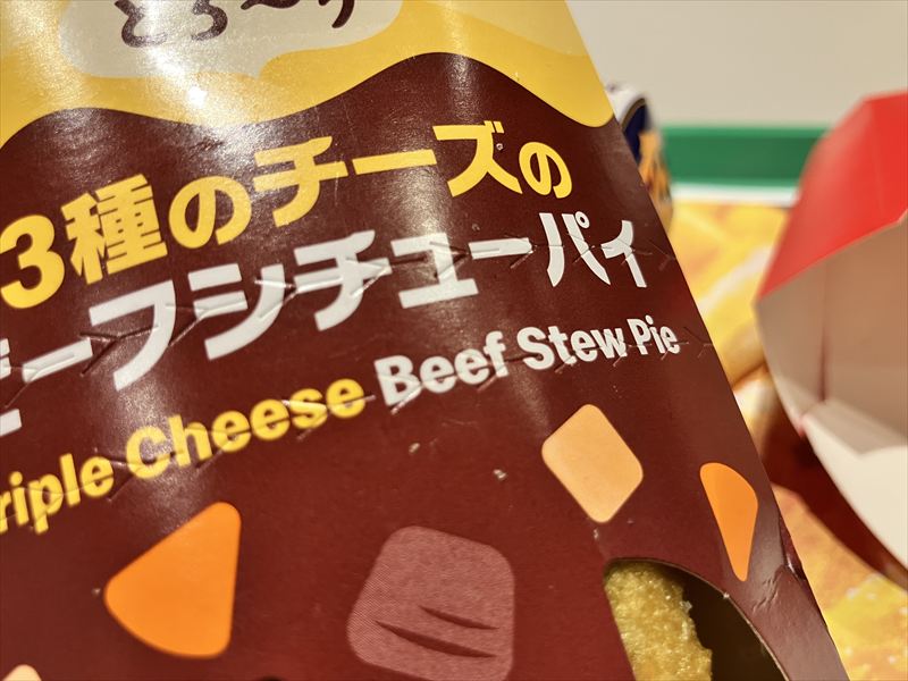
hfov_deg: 63.4
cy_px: 340
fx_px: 734
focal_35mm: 28
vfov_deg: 49.7
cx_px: 454
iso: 125
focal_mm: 3.99
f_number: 1.8
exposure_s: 1/60
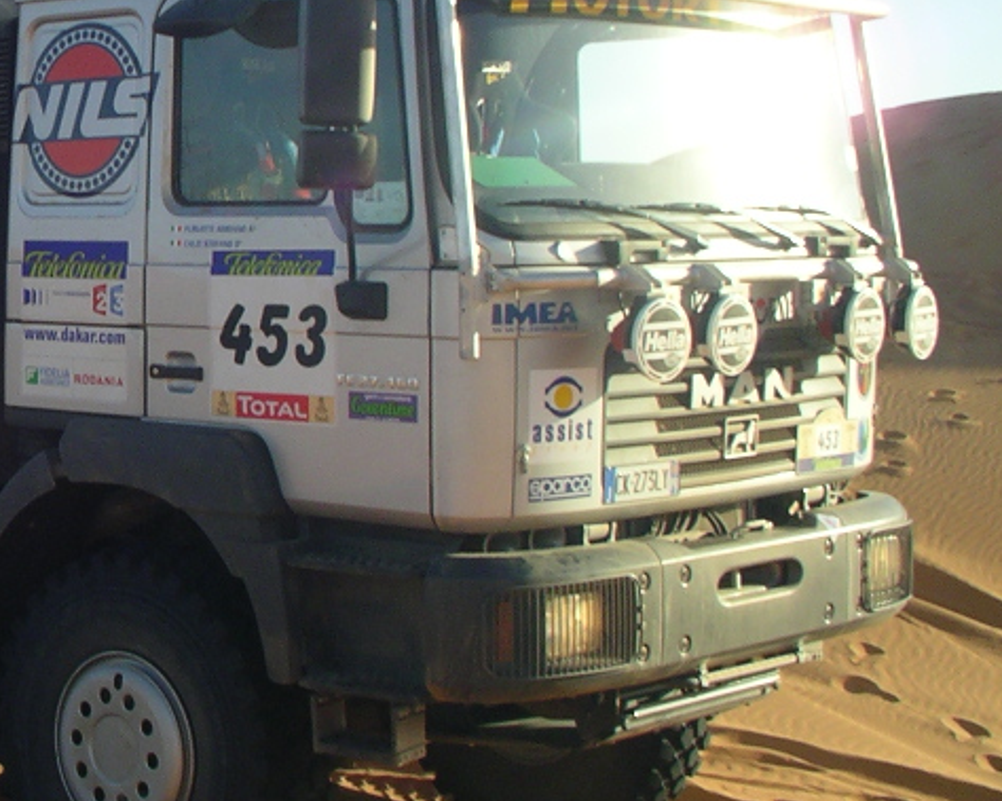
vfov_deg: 19.6
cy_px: 347
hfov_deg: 23.4
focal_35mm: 78
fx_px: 2313
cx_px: -17
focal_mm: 5.7
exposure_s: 1/100
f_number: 6.9
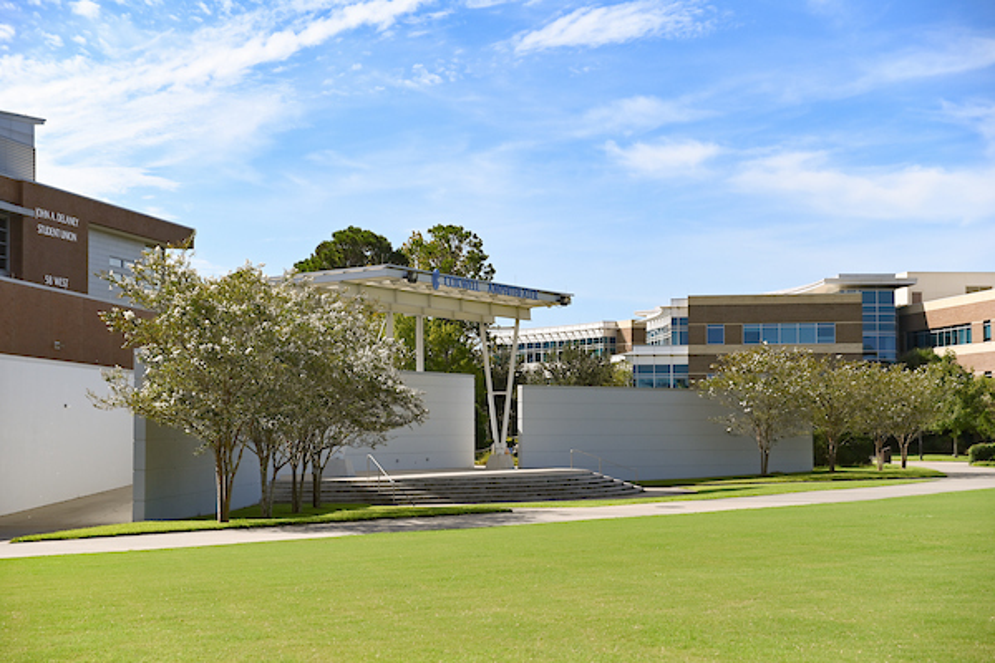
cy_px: 332
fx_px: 1935
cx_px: 498
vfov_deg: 19.5
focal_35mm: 70
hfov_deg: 28.8
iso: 250
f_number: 5
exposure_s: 1/2500
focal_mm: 70
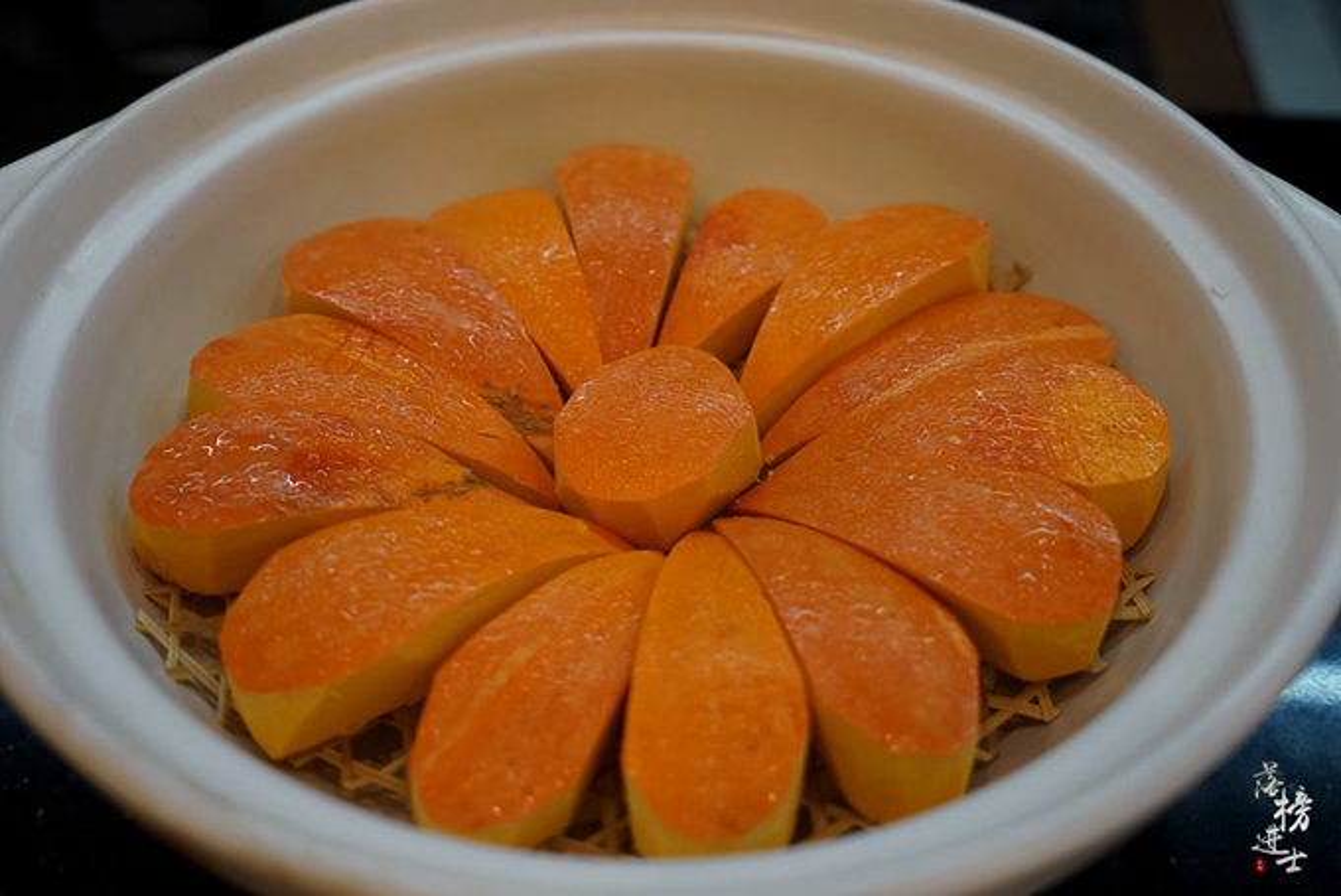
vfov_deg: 34.2
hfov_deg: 49.5
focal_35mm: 39
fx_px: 1453
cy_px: 448
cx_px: 670
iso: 1000
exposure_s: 1/160
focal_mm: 39
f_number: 4
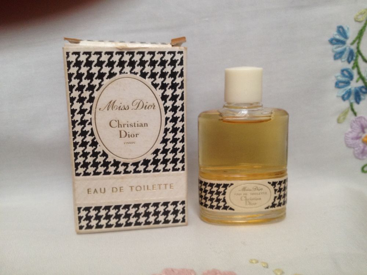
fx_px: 371
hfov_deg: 52.6
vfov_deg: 40.7
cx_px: 184
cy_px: 138
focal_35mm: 35
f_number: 2.4
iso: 125
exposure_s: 1/20
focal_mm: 4.28
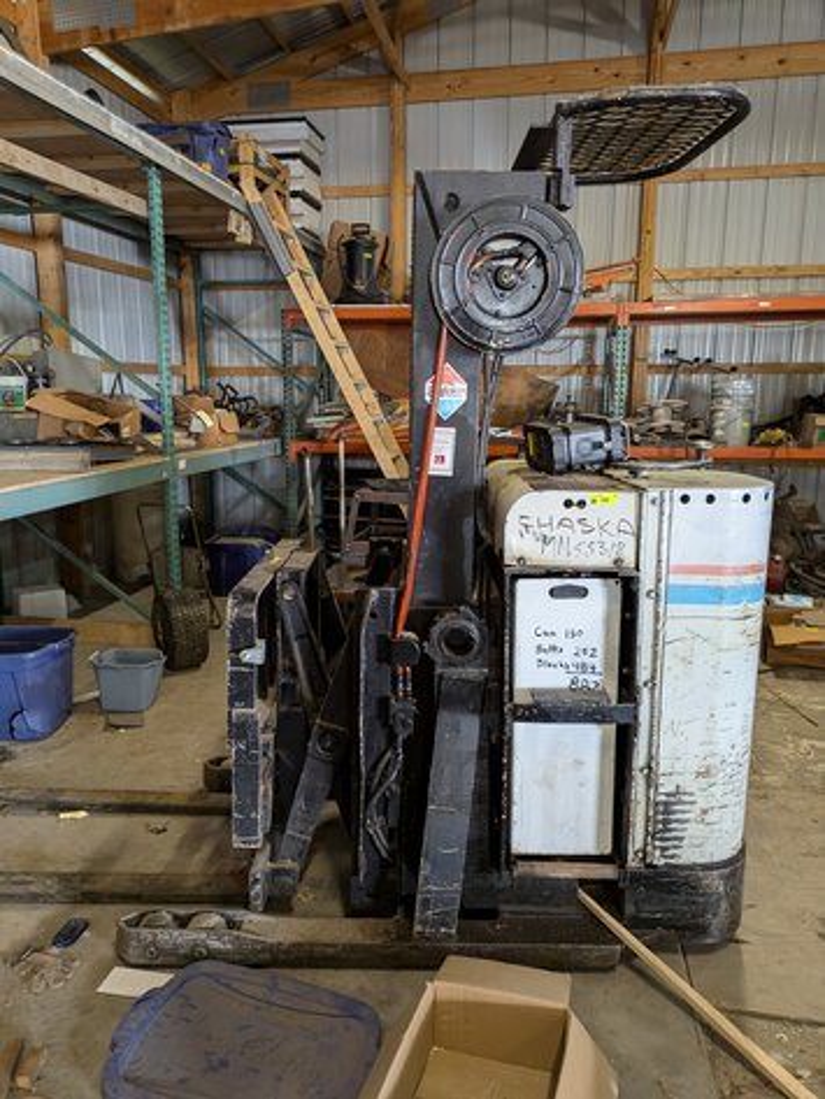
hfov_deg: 54.9
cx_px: 412
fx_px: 794
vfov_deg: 69.4
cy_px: 550
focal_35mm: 25
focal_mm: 5.43
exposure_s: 1/40
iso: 224
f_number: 1.89
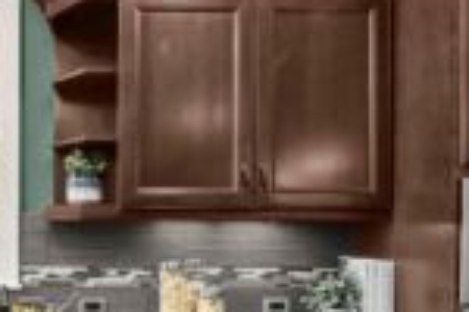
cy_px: 251
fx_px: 417
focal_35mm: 32
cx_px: 138
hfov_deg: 56.8
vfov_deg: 39.4
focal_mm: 12
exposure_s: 1/3
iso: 1000
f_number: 7.1
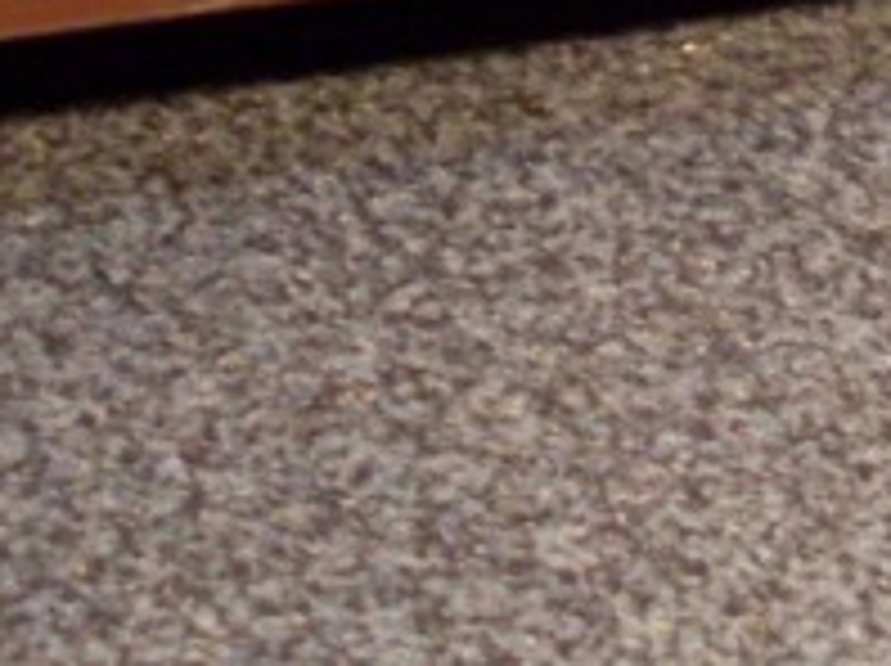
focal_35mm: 171
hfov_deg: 11.5
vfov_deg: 8.3
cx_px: 722
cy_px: -526
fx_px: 4396
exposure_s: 1/10
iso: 200
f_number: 2.8
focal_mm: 6.3
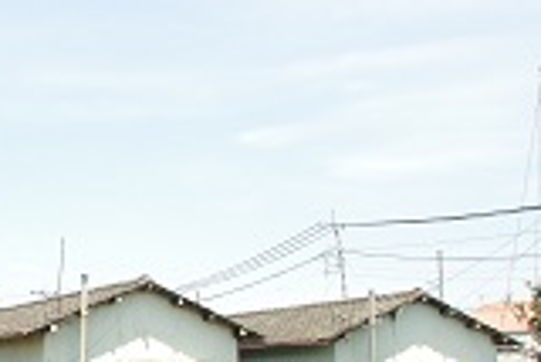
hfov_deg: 26.3
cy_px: 247
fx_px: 1038
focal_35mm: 69
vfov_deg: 19.7
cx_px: -90
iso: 100
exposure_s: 1/200
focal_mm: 11.88
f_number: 7.1
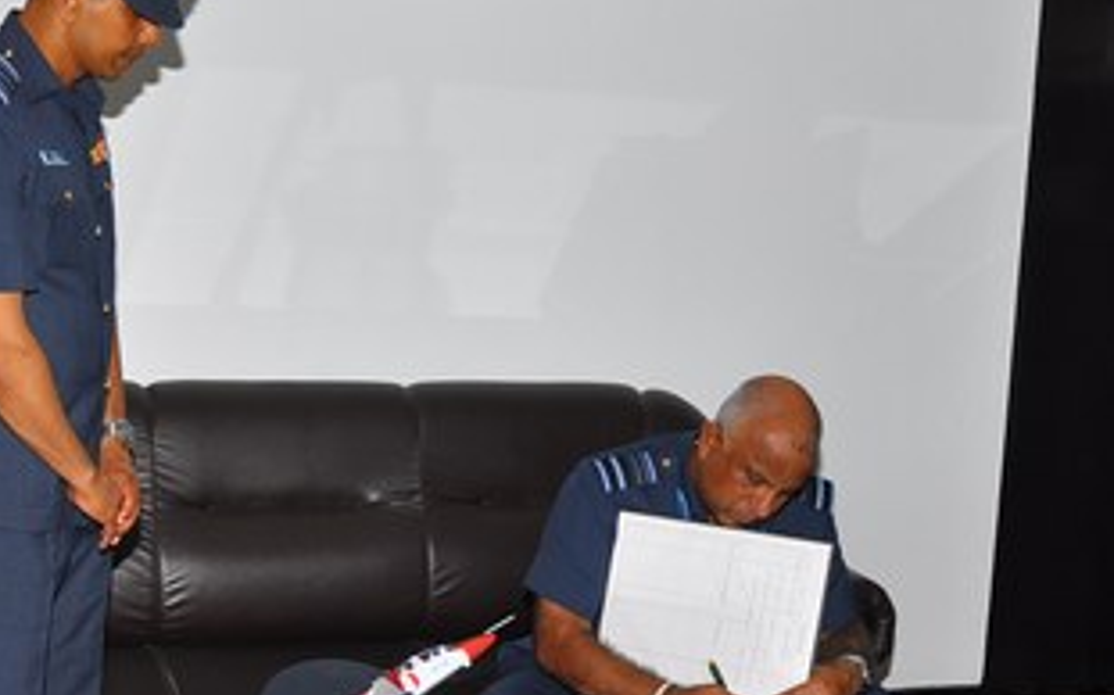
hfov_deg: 32.4
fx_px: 1881
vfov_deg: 20.9
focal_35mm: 62
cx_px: 290
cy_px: 389
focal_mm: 21
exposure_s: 1/100
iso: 200
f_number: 3.8
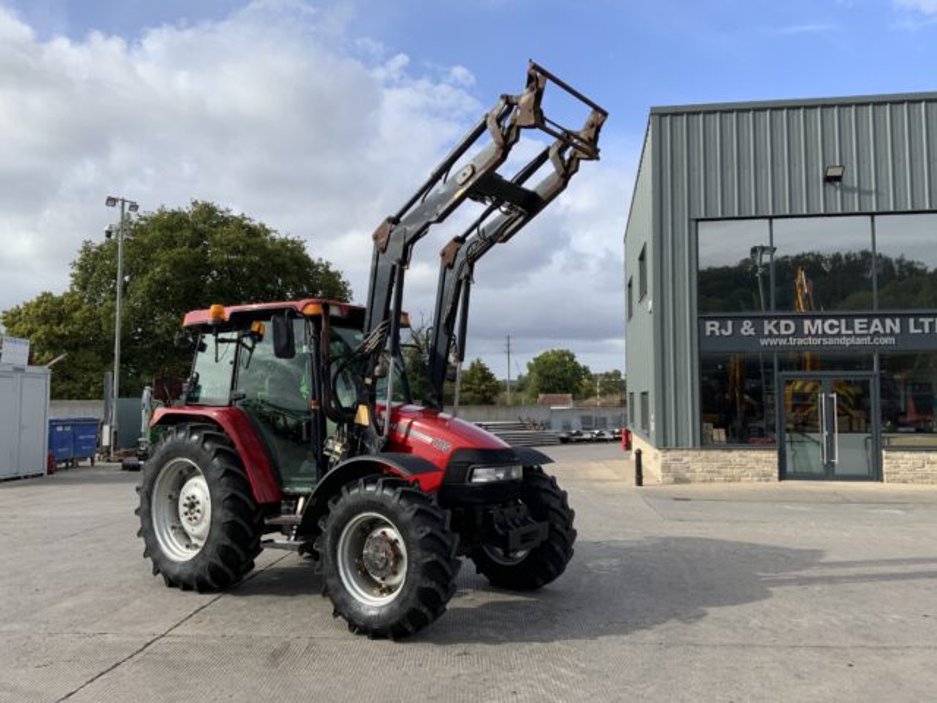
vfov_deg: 48.2
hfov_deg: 61.7
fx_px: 785
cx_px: 468
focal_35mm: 29
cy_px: 352
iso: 16
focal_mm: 3
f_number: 1.8
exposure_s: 1/1451
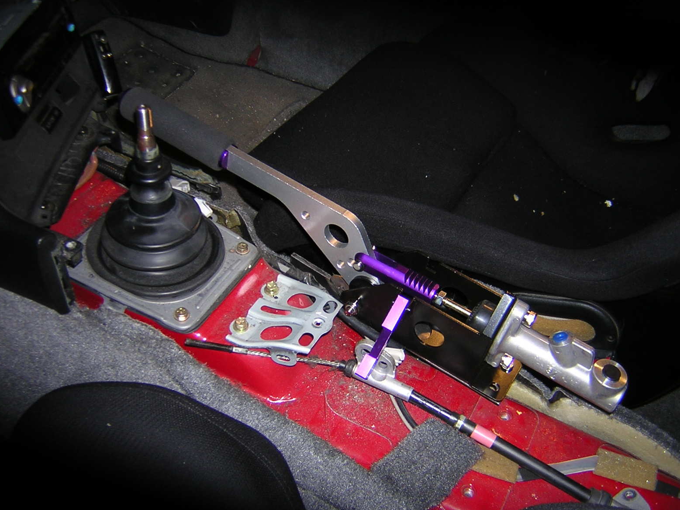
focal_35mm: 37
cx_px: 332
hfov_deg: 50.1
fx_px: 727
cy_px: 257
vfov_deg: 38.7
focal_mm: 4.7
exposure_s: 1/60.1
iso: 100
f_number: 2.6
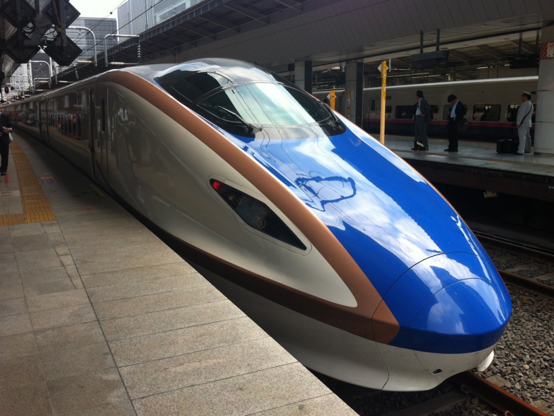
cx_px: 271
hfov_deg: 51.3
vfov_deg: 39.7
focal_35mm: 36
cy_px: 208
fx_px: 576
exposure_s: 1/408
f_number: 2.8
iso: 80
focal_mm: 3.85
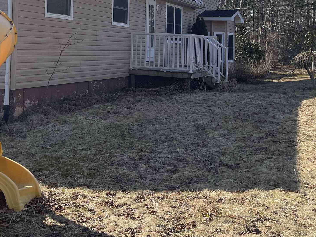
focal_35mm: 53
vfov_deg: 26.5
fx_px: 484
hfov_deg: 35.1
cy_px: 18
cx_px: 68
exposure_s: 1/3165
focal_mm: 5.1
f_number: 1.6
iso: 32
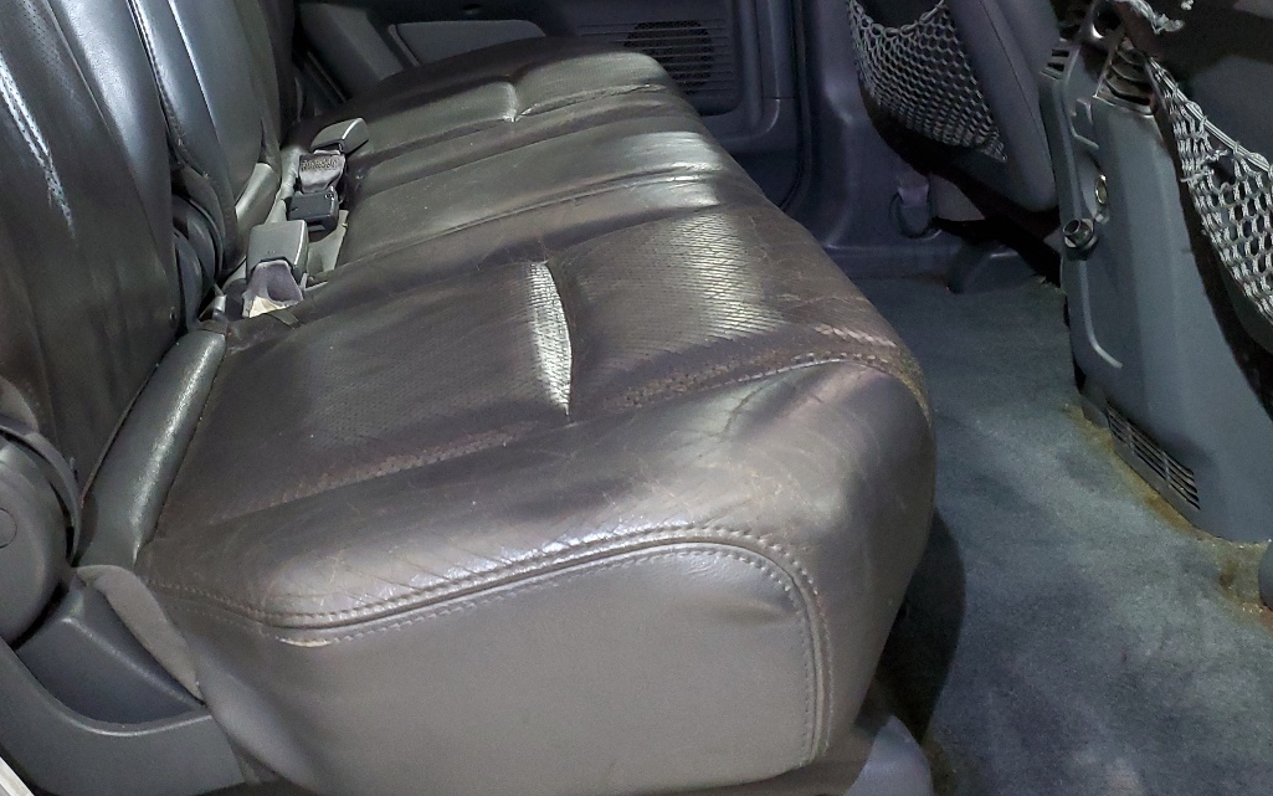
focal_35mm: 43
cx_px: 435
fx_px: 1492
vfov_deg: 28.8
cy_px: 87
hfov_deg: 45.6
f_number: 1.5
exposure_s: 1/30
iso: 287
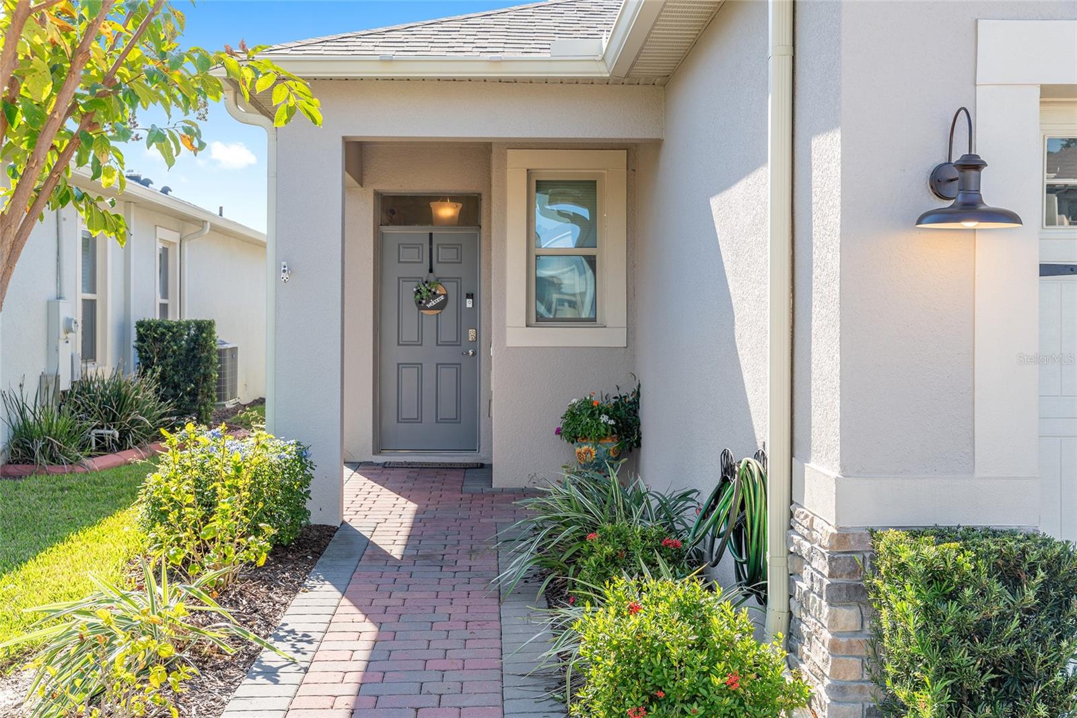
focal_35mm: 43
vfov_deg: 31.0
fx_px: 1292
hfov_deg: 45.3
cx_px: 538
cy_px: 359
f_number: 7.1
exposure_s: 1/100
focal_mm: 43.2
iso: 100
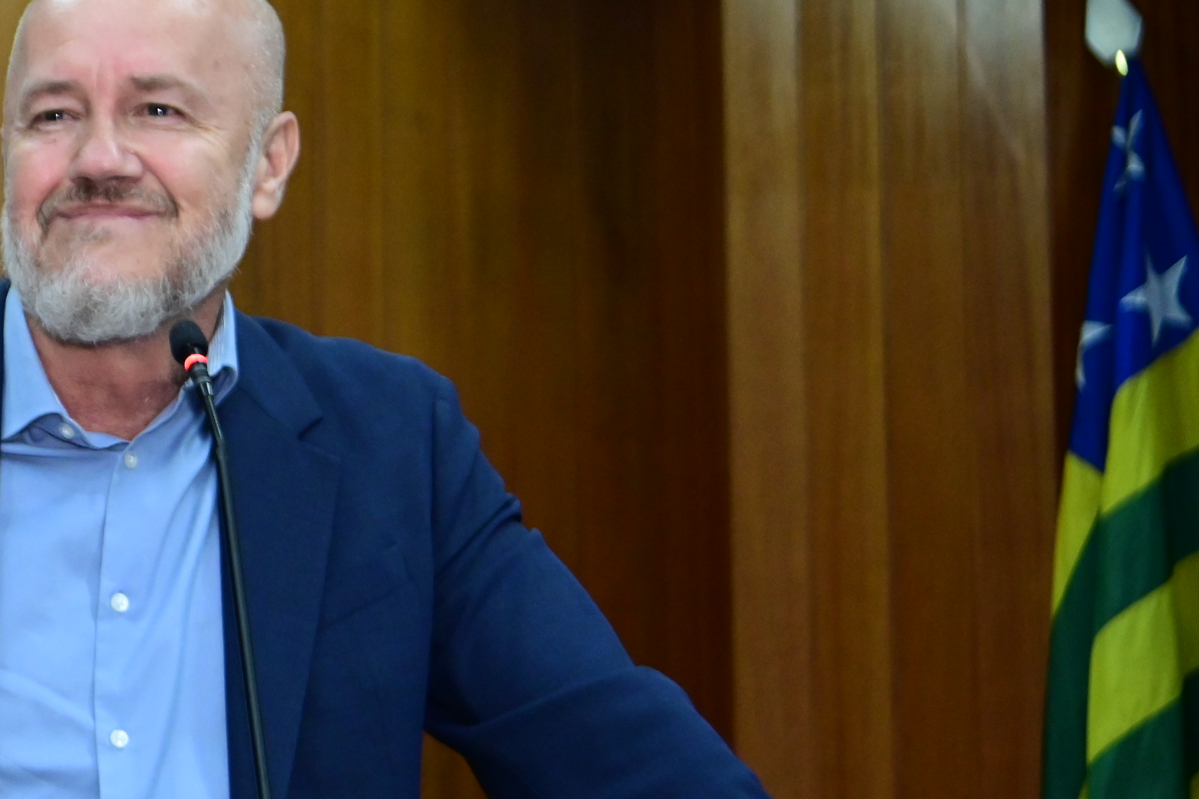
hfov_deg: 15.0
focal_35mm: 135
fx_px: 4495
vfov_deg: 10.2
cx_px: 60
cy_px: 456
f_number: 6.3
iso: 5000
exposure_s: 1/250
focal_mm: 70
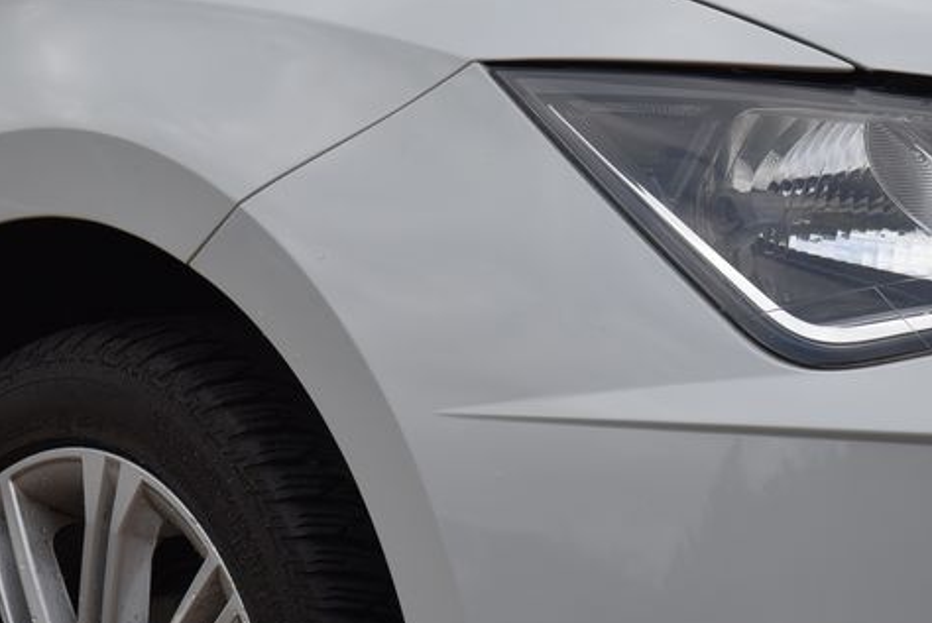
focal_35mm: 259
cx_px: 527
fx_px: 6711
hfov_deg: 7.9
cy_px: 193
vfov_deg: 5.3
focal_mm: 120
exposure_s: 1/400
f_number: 10
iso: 500
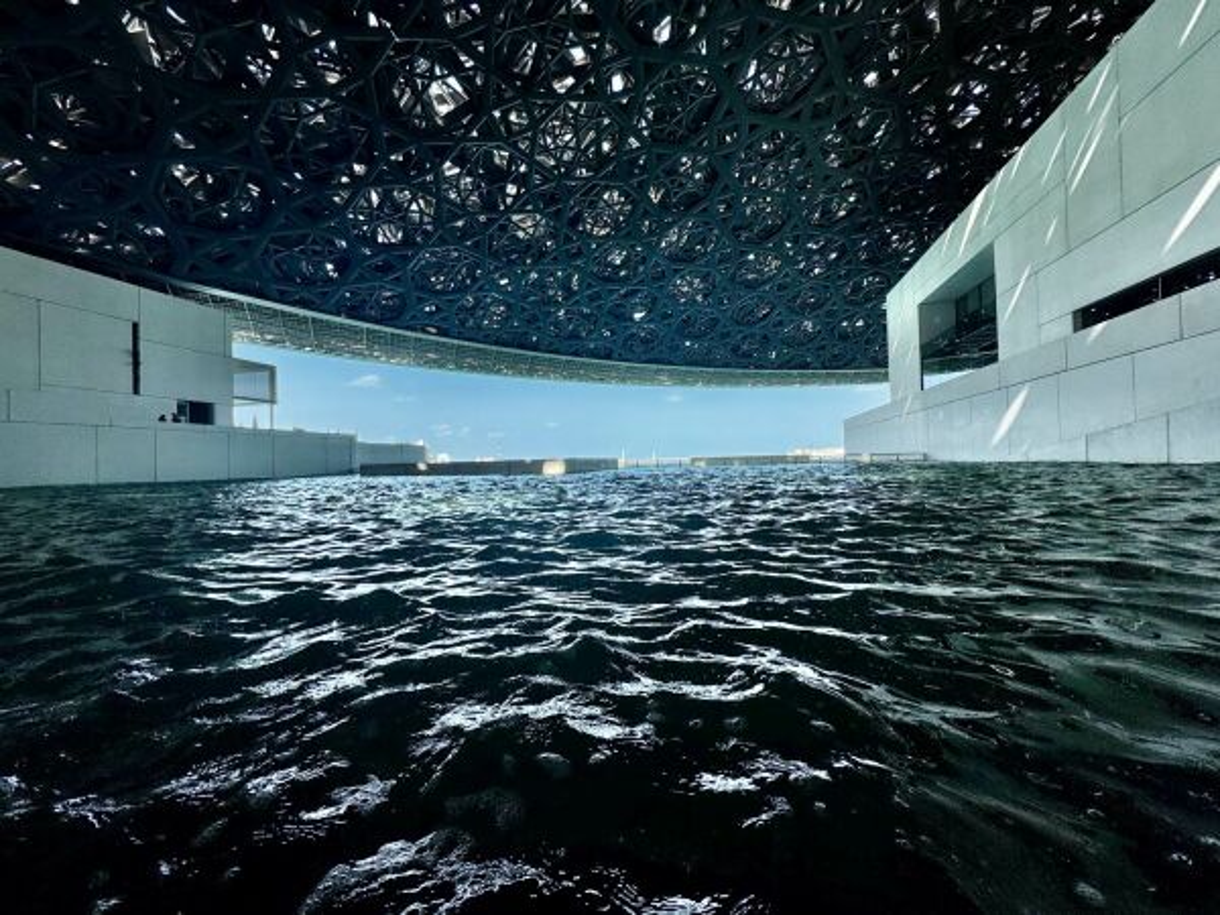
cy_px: 458
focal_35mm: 14
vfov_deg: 85.7
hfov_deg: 102.1
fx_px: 493
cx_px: 610
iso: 40
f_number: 2.2
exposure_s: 1/821
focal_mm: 2.22
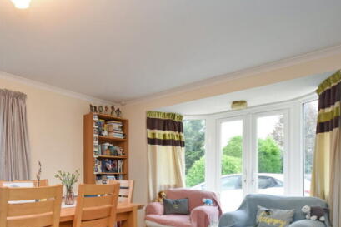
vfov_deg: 50.6
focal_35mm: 24
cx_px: 100
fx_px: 227
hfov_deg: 70.4
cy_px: 174
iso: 1000
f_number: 4
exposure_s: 1/125
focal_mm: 10
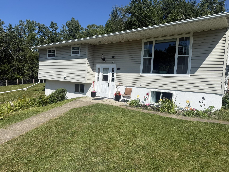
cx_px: 114
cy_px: 86
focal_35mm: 24
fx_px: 159
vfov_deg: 56.8
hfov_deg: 71.6
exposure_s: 1/6173
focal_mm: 6.76
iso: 80
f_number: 1.78
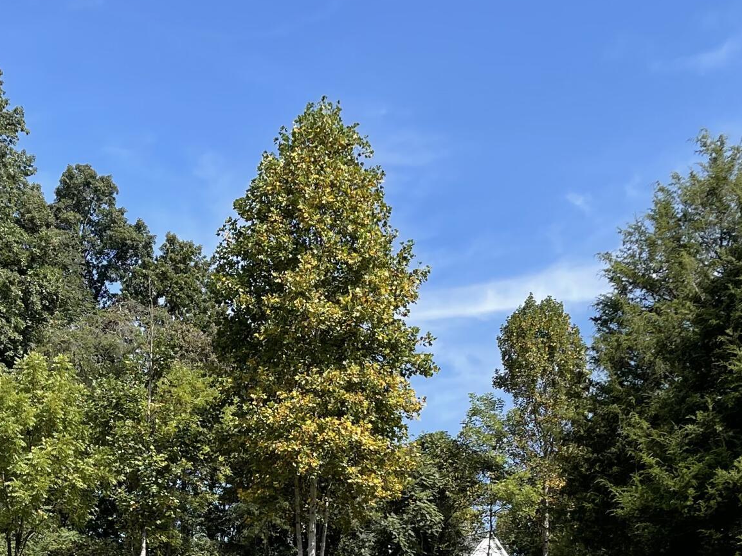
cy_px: 560
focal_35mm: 65
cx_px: 281
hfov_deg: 29.7
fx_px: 1393
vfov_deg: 21.7
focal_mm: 5.1
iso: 32
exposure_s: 1/1976
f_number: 1.6
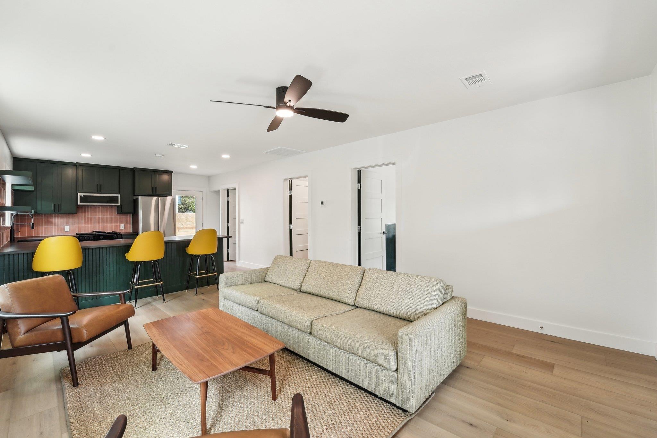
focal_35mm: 14
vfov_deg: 81.2
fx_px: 255
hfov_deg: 104.3
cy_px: 219
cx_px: 328
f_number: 8
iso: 800
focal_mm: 14
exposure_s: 1/60
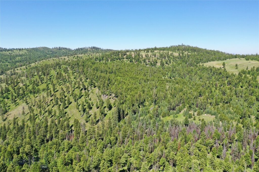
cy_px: 86
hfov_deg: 65.5
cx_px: 130
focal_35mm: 28
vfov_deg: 46.4
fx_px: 201
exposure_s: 1/320
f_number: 5
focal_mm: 10.26
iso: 100
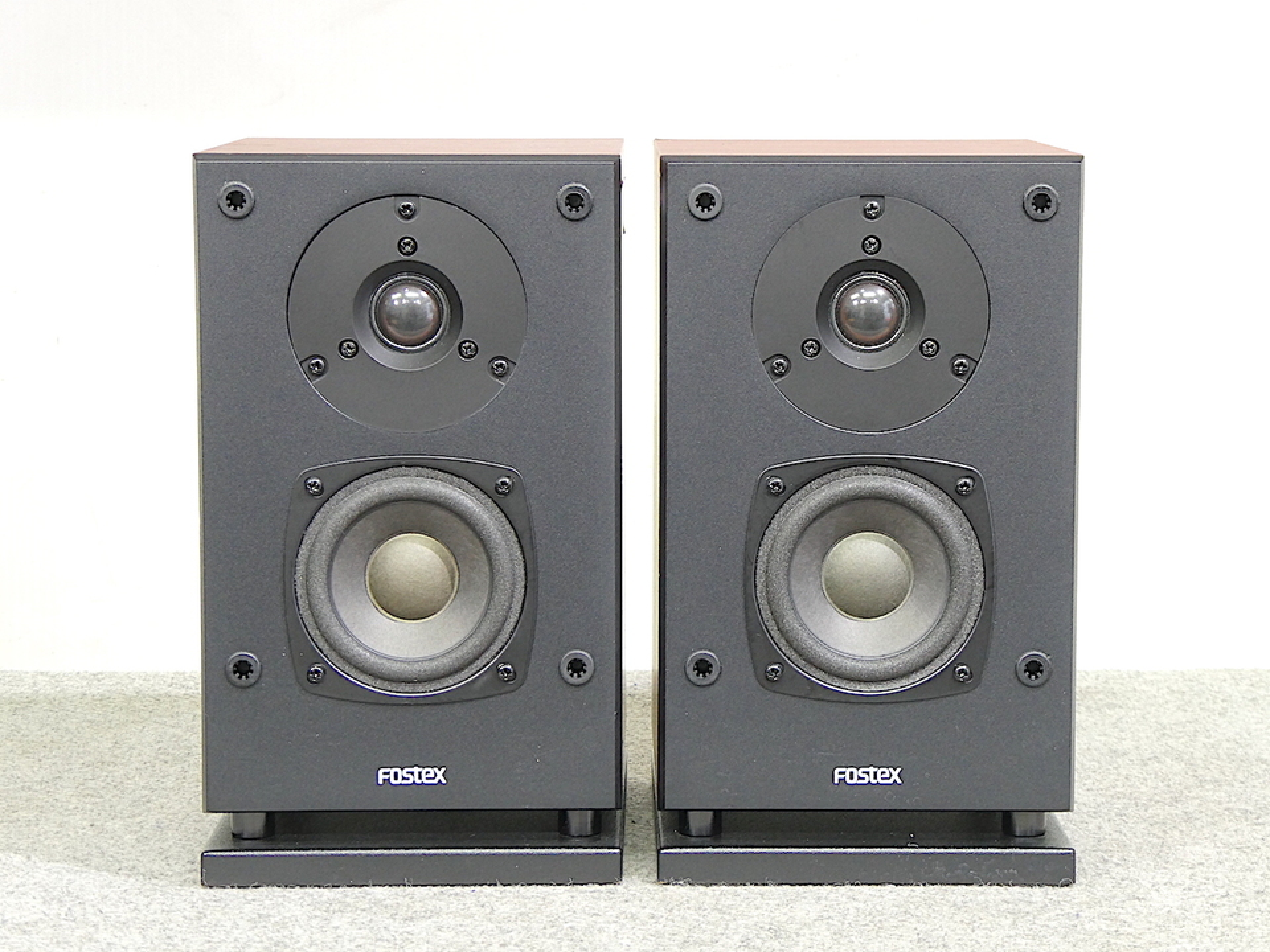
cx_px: 635
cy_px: 476
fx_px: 3302
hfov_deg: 21.8
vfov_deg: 16.4
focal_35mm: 90
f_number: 4.9
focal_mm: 16.1
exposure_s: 1/2.5
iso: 200
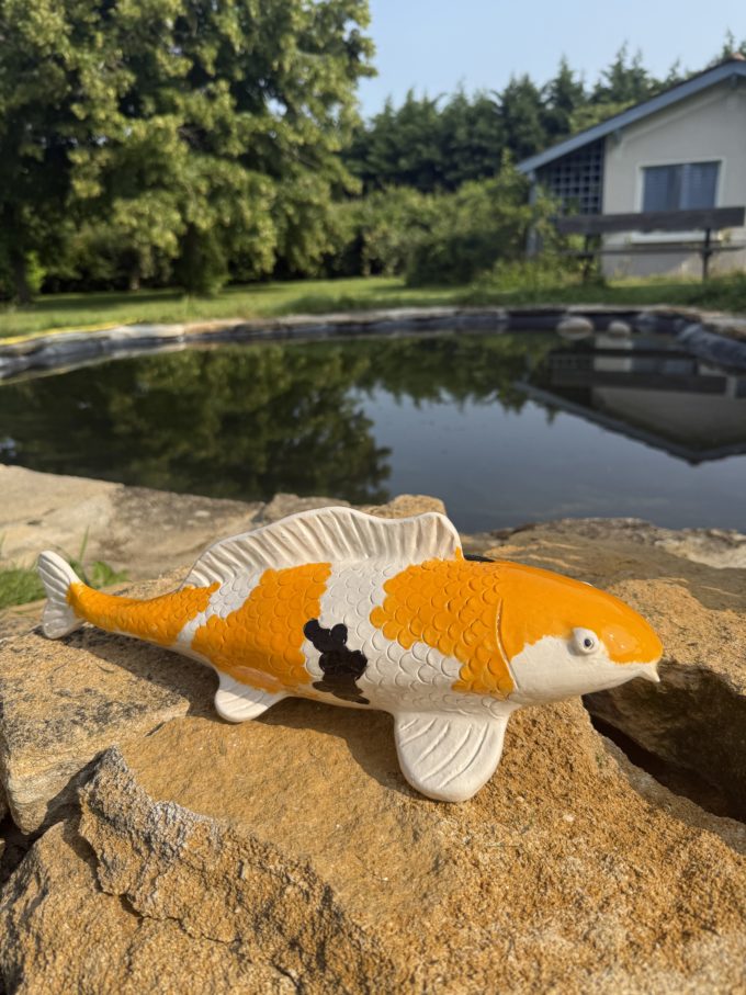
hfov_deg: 56.8
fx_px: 690
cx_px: 373
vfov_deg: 71.6
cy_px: 498
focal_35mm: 24
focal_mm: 6.76
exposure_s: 1/4405
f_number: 1.78
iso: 80
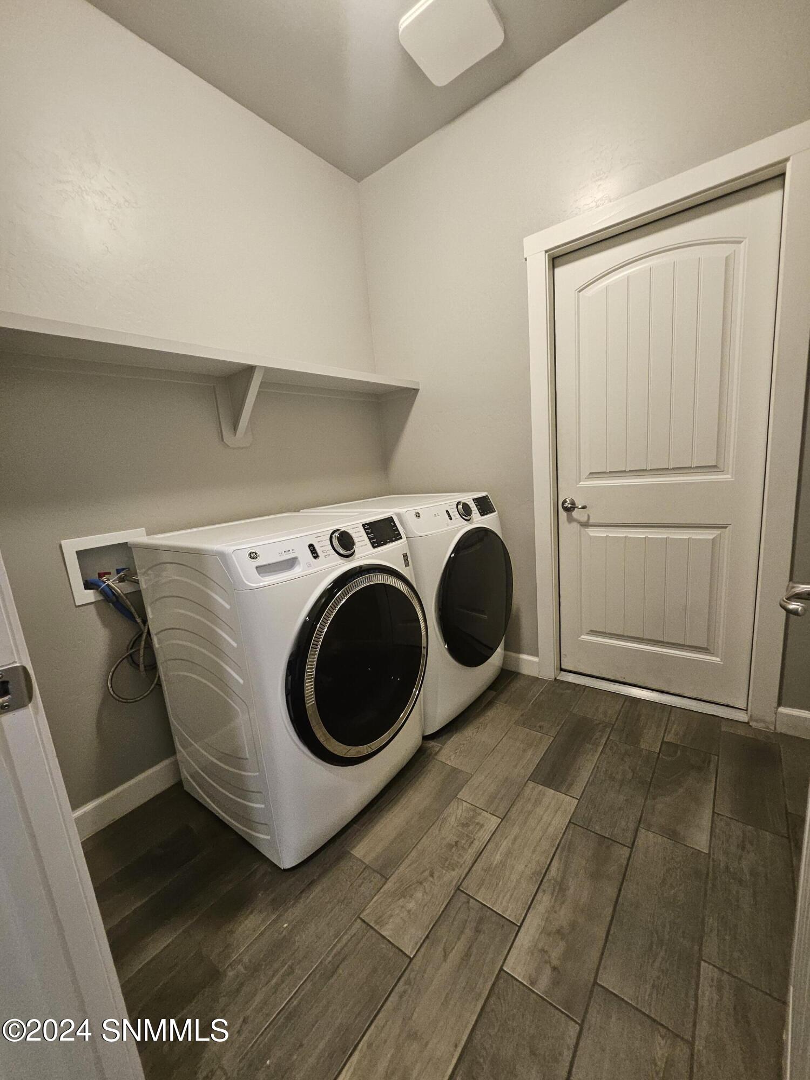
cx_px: 405
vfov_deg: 106.2
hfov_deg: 89.9
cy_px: 540
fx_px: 406
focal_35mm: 13
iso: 250
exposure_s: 1/60
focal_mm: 1.7
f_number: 2.2
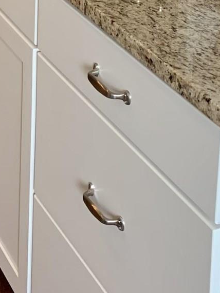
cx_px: -49
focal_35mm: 105
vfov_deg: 16.6
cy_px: -182
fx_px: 890
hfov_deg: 13.7
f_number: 1.8
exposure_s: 1/60
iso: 160
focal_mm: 4.25
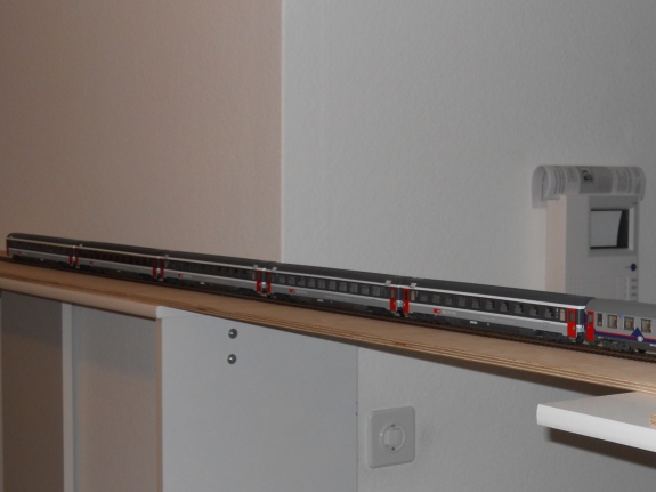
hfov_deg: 26.2
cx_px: 526
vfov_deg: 20.2
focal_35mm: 73
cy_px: 249
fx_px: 1383
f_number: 3.2
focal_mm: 7.3
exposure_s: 1/30
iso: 80
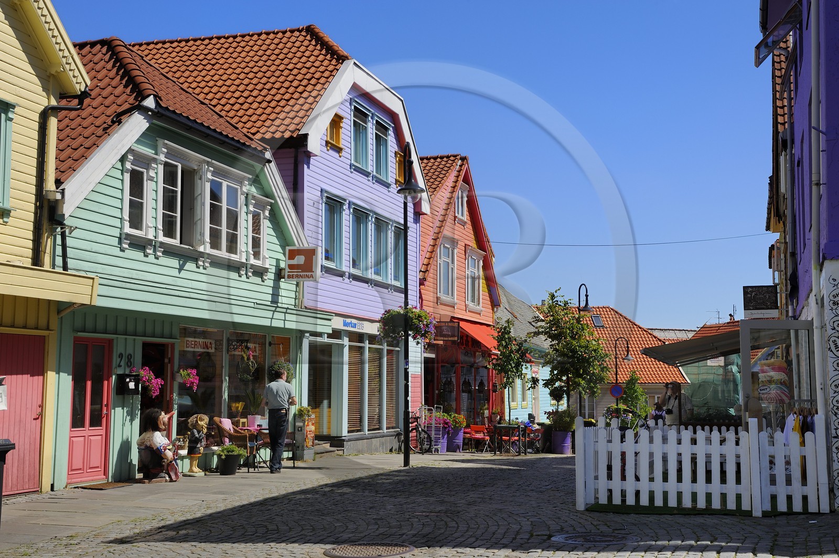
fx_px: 1118
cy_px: 279
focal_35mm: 48
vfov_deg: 28.0
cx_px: 420
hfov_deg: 41.1
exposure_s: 1/200
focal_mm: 48
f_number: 16
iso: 200
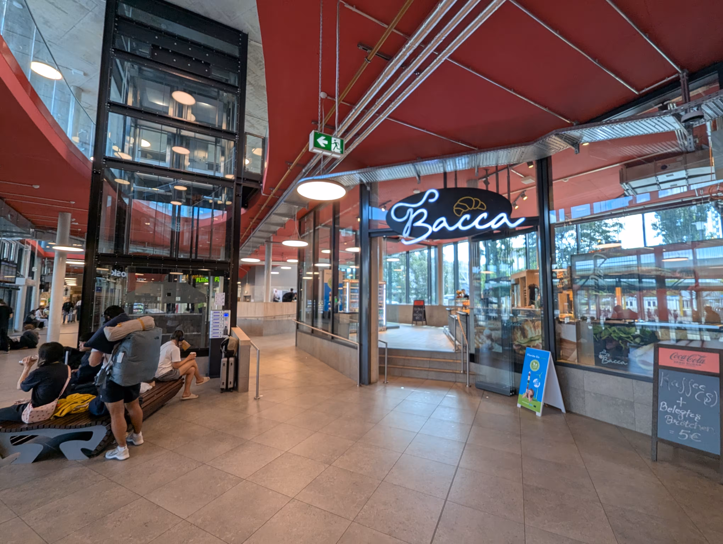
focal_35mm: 13
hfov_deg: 106.1
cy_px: 272
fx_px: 272
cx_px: 362
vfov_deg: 90.1
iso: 57
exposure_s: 1/90.9
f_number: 2.2
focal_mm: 1.95
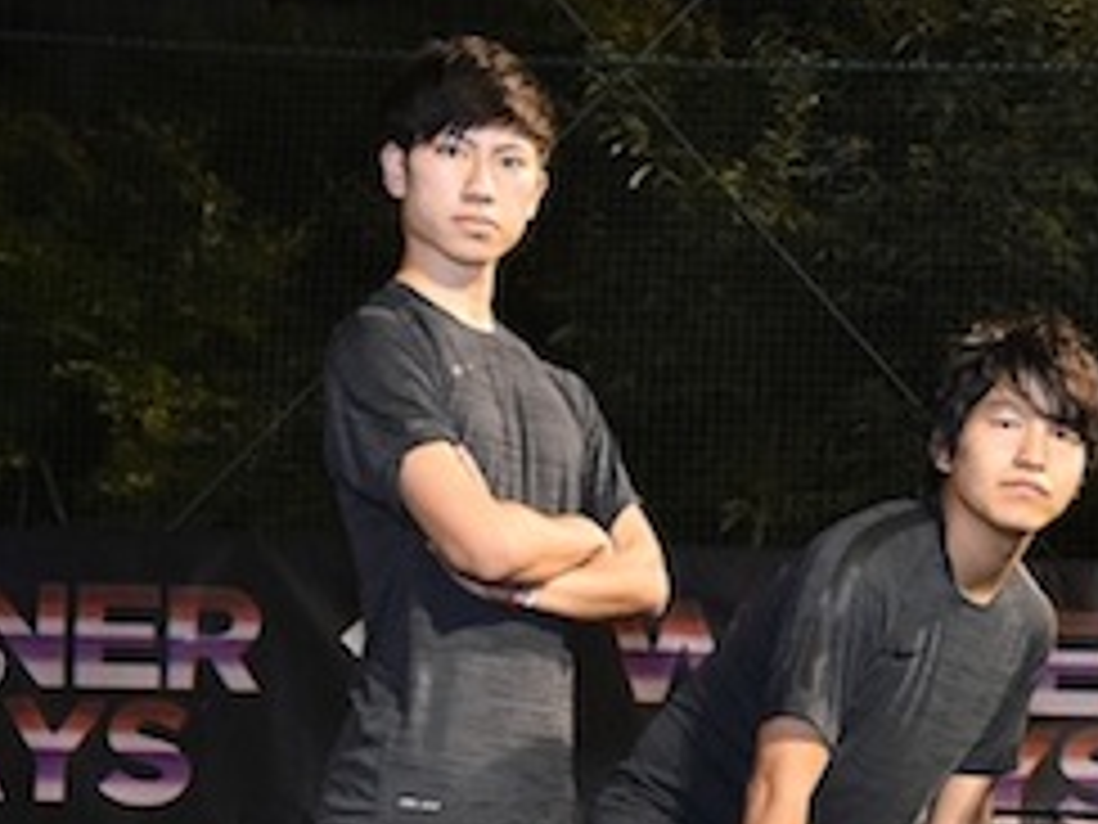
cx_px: 1030
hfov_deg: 23.1
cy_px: 819
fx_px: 2601
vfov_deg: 17.6
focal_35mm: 82
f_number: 8
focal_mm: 32
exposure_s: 1/125
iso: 6400
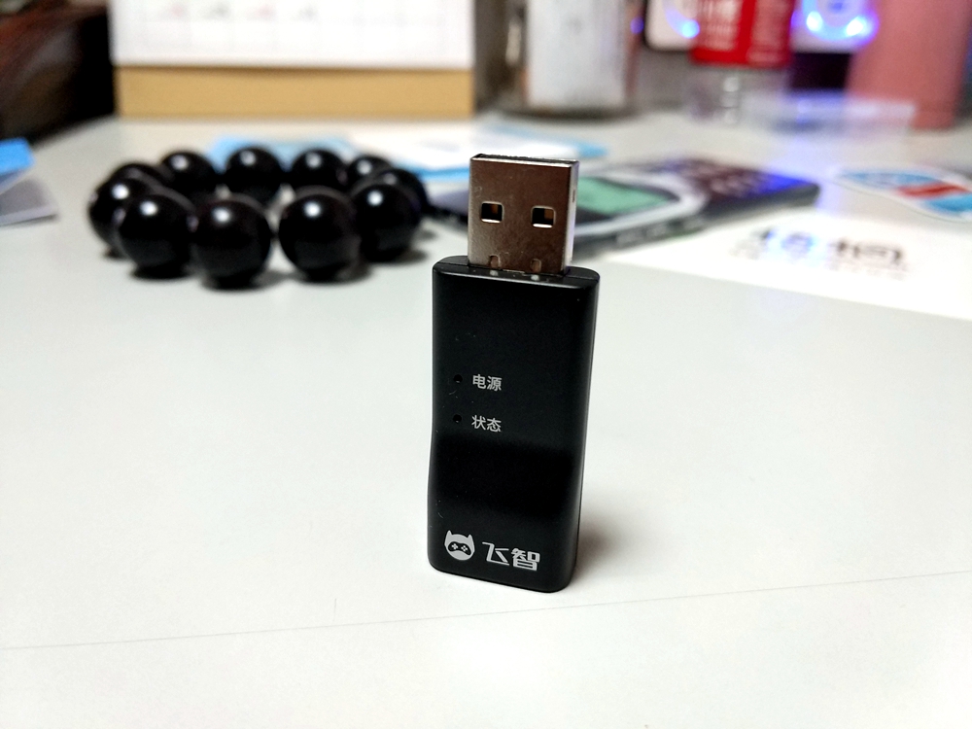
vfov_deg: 54.9
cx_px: 486
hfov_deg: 69.4
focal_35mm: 25
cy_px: 364
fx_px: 702
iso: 200
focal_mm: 4.32
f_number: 1.7
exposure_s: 1/25
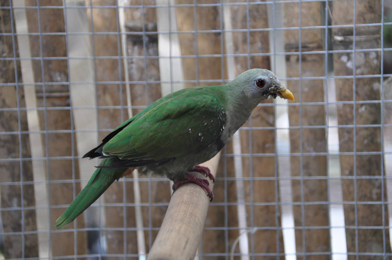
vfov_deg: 8.2
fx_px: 1827
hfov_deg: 12.2
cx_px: 196
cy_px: 130
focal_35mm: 168
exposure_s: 1/80
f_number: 5.6
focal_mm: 112
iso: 400
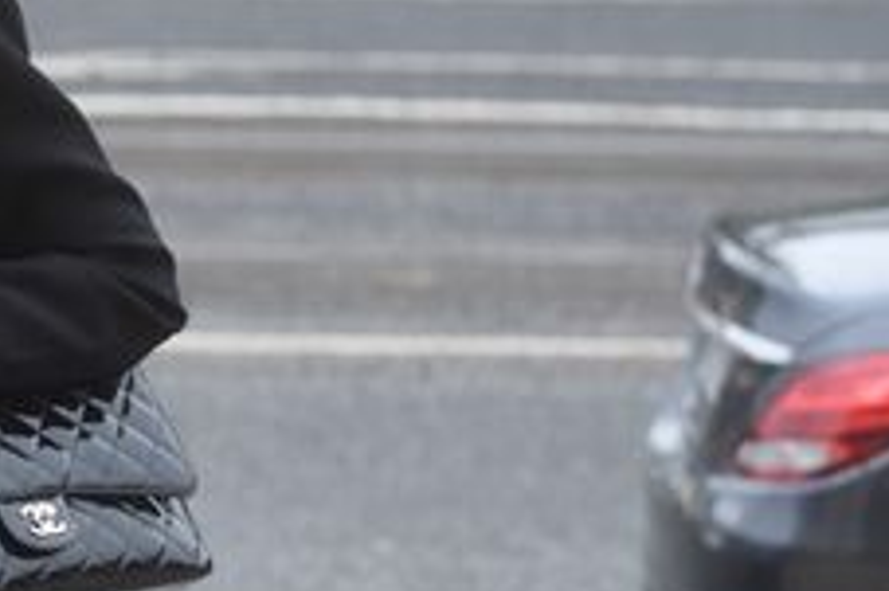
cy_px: 57
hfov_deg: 5.2
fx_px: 9698
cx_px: -454
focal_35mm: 393
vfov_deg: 3.5
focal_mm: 112
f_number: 4.5
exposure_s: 1/500
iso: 250
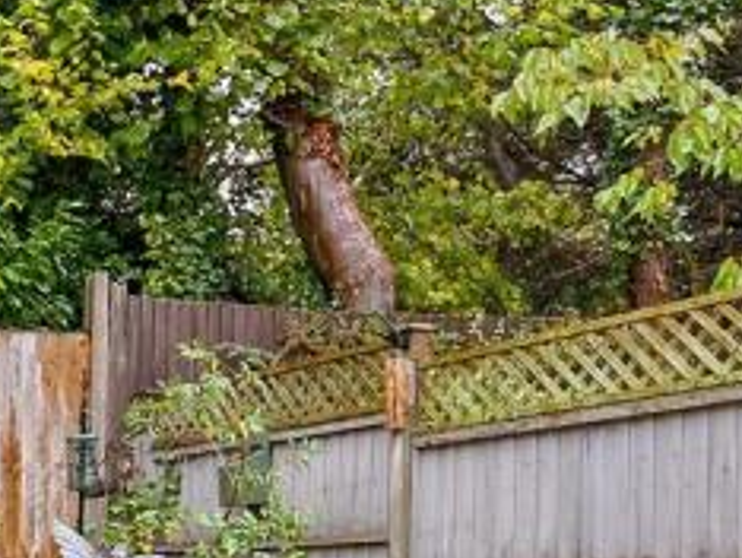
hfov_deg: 25.1
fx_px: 1352
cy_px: 633
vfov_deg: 21.9
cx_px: -301
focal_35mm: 63
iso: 160
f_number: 8
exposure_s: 1/25
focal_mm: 10
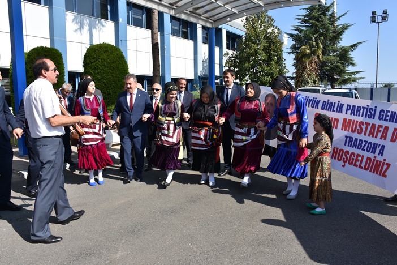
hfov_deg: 67.4
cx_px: 198
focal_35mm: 27
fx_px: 298
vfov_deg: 47.9
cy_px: 132
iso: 220
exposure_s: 1/500
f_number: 8
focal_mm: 18
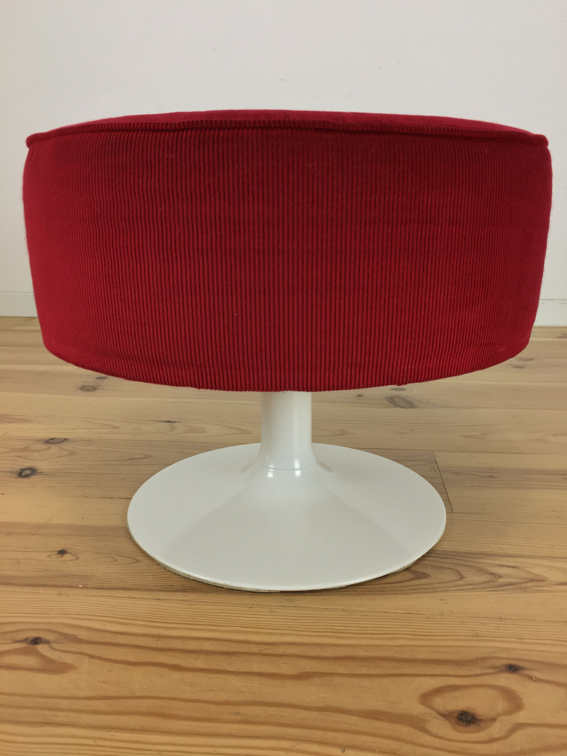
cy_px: 378
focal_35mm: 29
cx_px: 284
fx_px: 633
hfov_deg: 48.2
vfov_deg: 61.7
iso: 40
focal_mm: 4.15
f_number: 2.2
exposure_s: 1/33
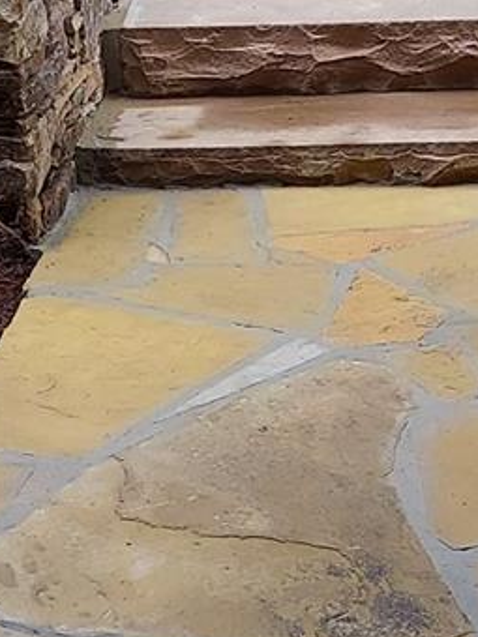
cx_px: 214
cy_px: 388
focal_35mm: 113
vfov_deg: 17.4
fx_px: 2081
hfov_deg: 13.1
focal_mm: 4.6
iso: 50
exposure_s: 1/216
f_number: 2
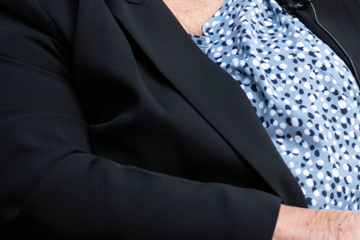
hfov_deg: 10.6
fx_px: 1940
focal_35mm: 194
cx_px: 292
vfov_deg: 7.1
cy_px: -6
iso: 125
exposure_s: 1/200
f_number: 2.8
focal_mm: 70
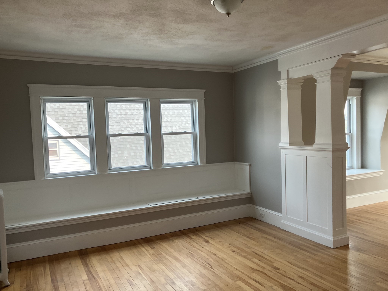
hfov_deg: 63.4
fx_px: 314
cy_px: 146
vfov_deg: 49.7
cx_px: 194
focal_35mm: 28
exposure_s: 1/121
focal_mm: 3.99
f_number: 1.8
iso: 80
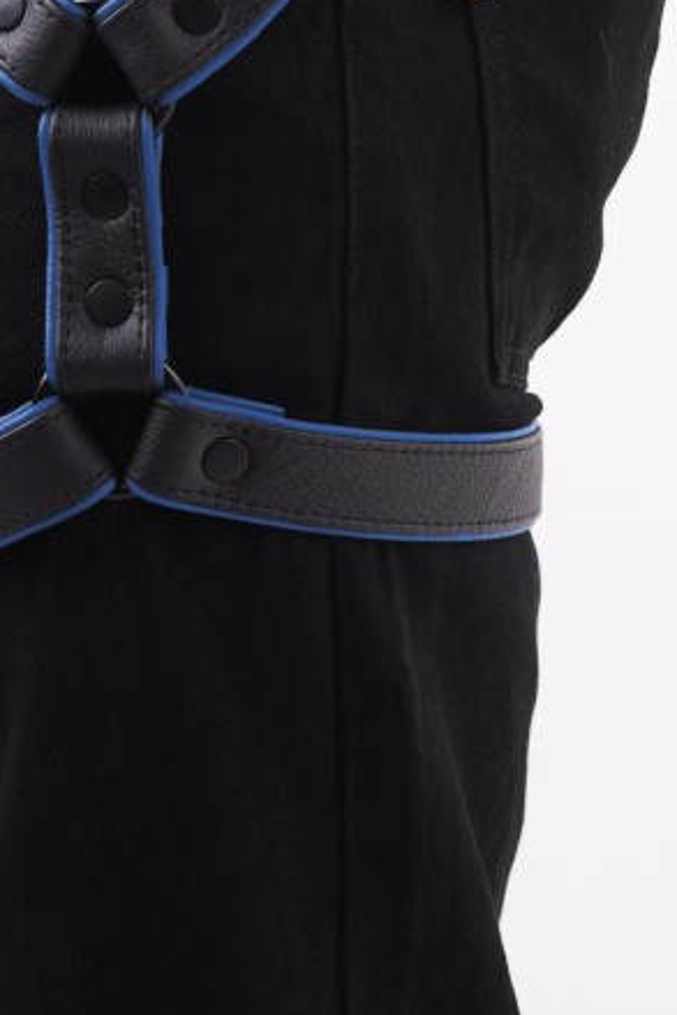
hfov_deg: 6.6
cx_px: 271
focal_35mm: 209
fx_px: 5890
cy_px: -187
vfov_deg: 9.7
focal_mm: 85
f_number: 8
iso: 200
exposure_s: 1/160
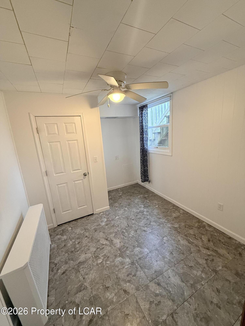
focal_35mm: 14
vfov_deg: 102.1
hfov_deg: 85.7
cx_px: 122
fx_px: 132
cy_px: 163
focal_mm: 2.22
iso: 500
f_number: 2.2
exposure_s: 1/60
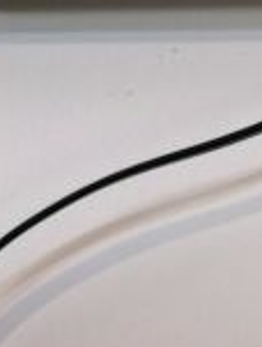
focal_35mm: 137
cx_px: 46
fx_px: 1377
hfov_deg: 10.8
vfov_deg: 14.3
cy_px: 101
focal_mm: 4.75
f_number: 1.8
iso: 50
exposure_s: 1/100
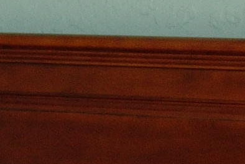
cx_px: 30
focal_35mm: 260
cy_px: 221
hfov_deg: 7.9
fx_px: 1770
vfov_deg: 5.3
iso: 79
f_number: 2.8
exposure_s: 1/85.4
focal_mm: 7.8
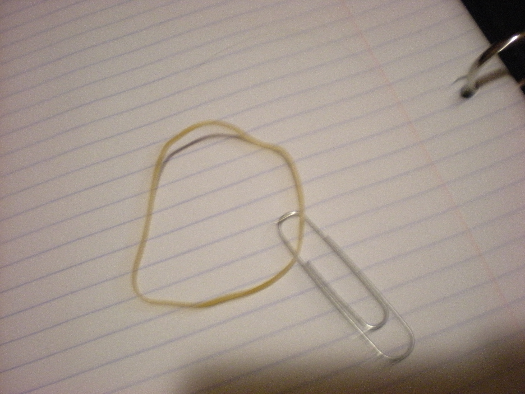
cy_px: 197
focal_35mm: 38
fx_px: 576
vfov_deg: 37.7
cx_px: 262
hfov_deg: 49.0
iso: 405
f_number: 3.1
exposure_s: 1/8
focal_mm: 6.3
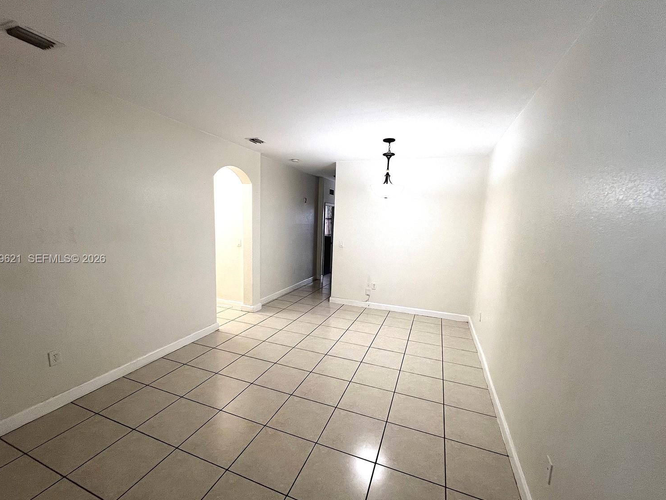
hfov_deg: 102.0
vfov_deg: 85.6
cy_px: 259
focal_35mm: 14
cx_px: 324
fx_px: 269
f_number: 1.8
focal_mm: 1.57
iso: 250
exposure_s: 1/120
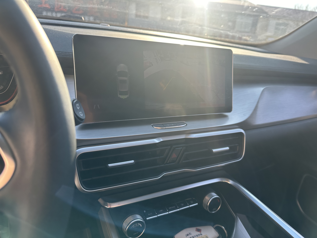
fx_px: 220
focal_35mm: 24
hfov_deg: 71.6
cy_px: 119
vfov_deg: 56.8
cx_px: 158
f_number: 1.78
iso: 80
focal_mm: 6.86
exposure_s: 1/650
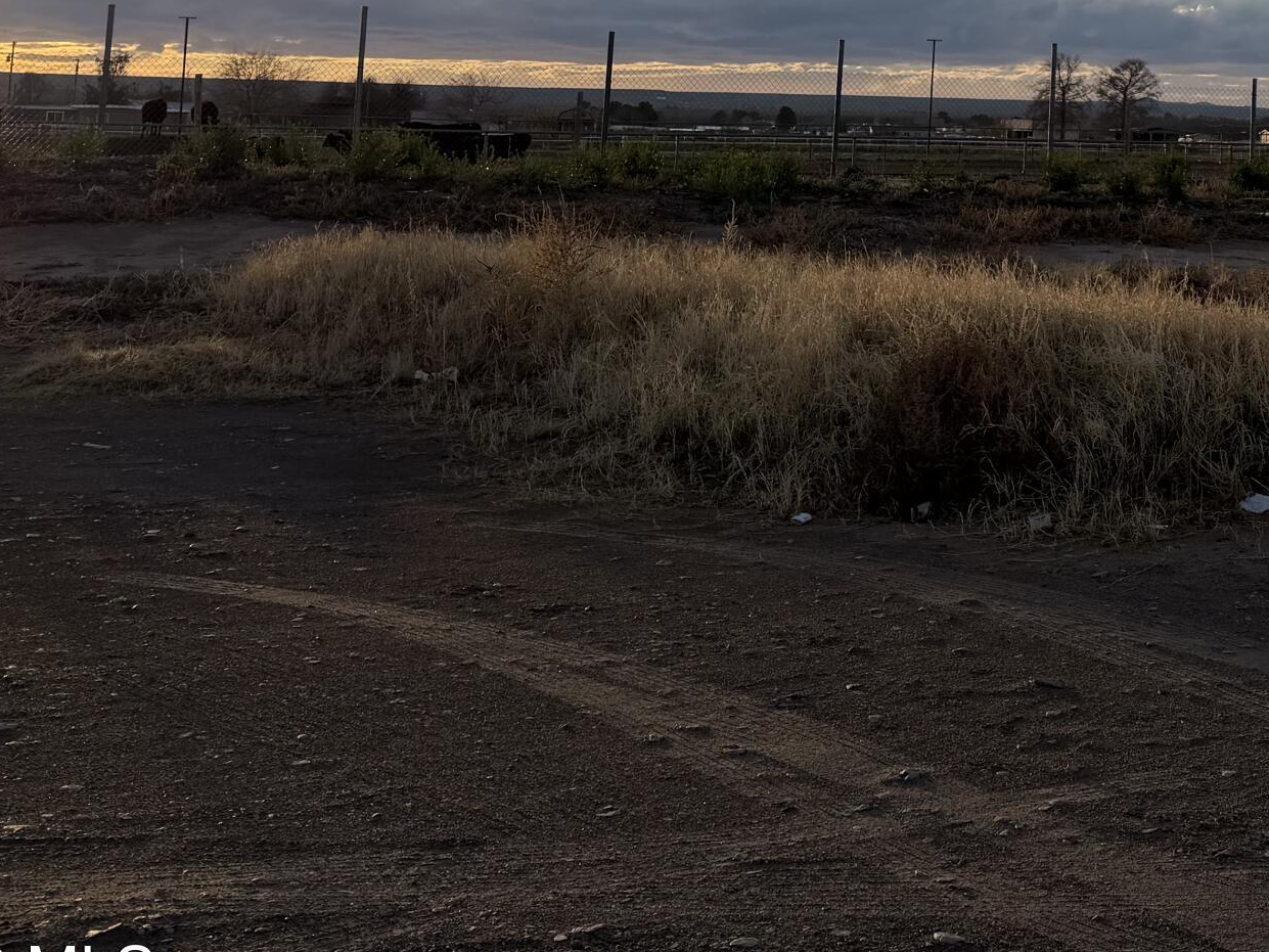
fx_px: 2126
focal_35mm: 58
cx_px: 1315
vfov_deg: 23.8
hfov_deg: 30.5
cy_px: -75
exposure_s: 1/2907
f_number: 1.78
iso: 80
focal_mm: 6.76
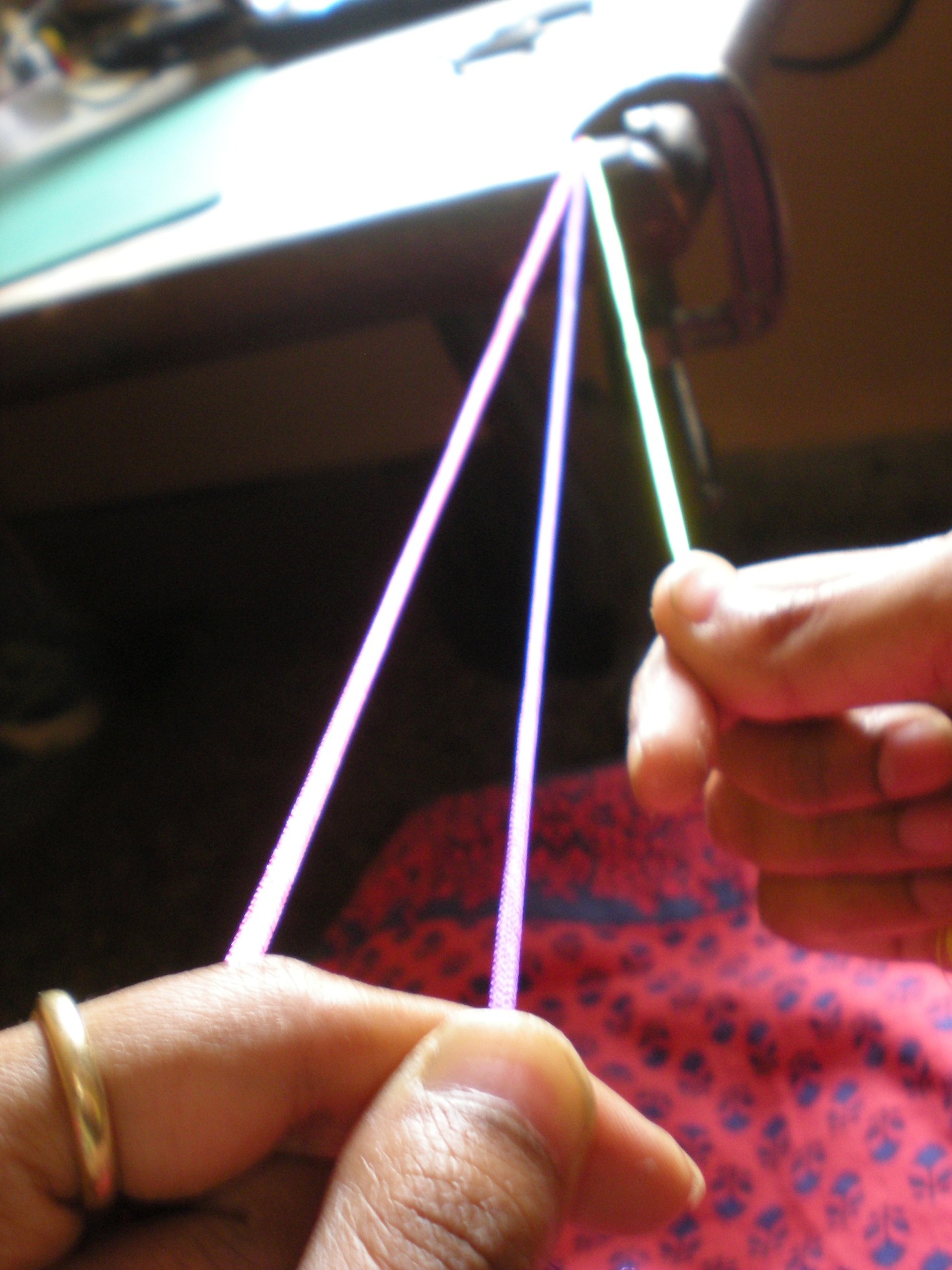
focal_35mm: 38
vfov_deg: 49.0
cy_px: 635
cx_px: 476
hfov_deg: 37.7
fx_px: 1393
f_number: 3.1
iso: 200
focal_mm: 6.3
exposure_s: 1/14.3
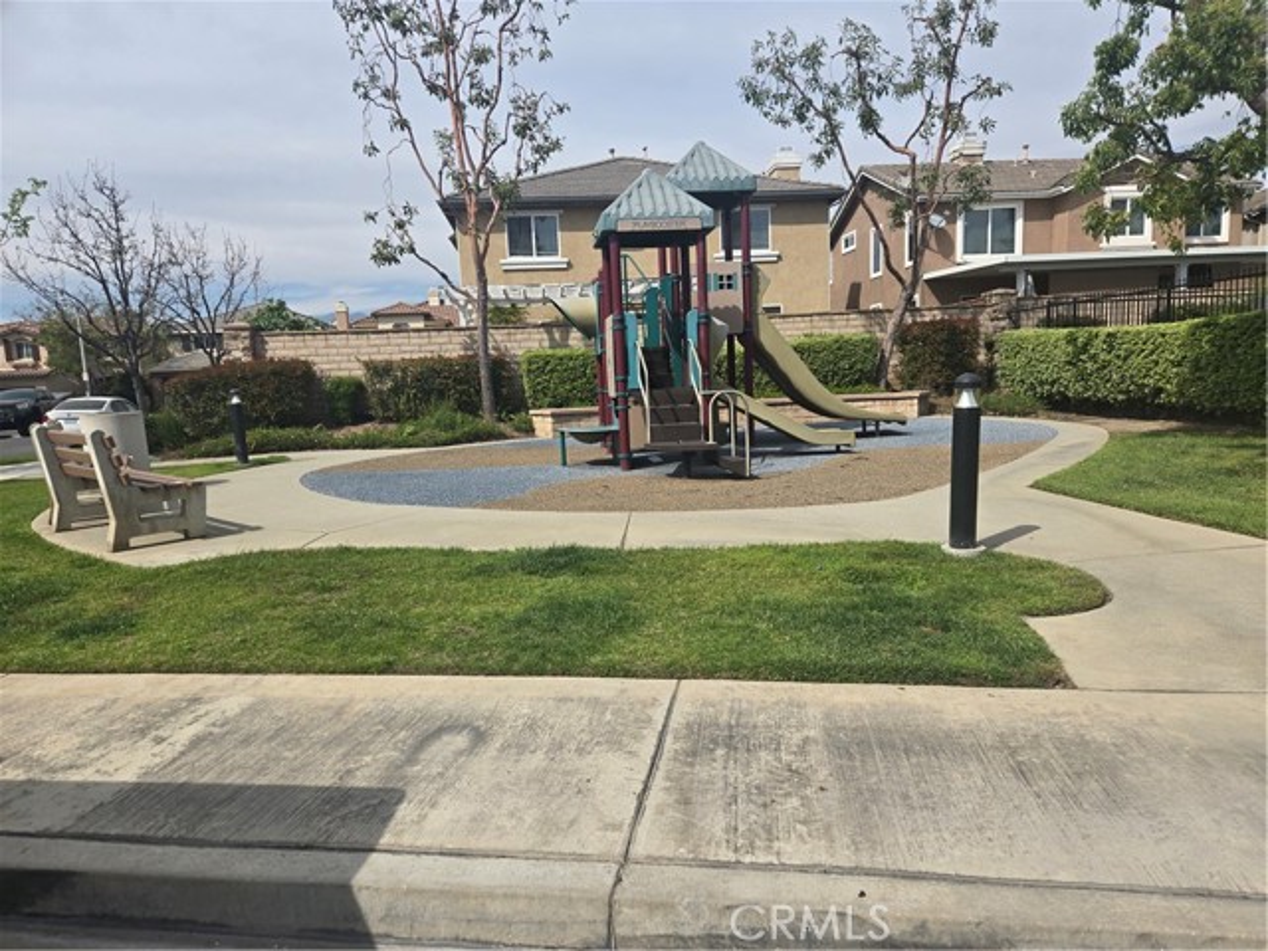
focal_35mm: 23
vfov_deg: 58.9
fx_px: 843
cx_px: 634
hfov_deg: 73.9
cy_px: 476
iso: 25
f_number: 1.8
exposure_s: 1/2544
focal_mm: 5.4
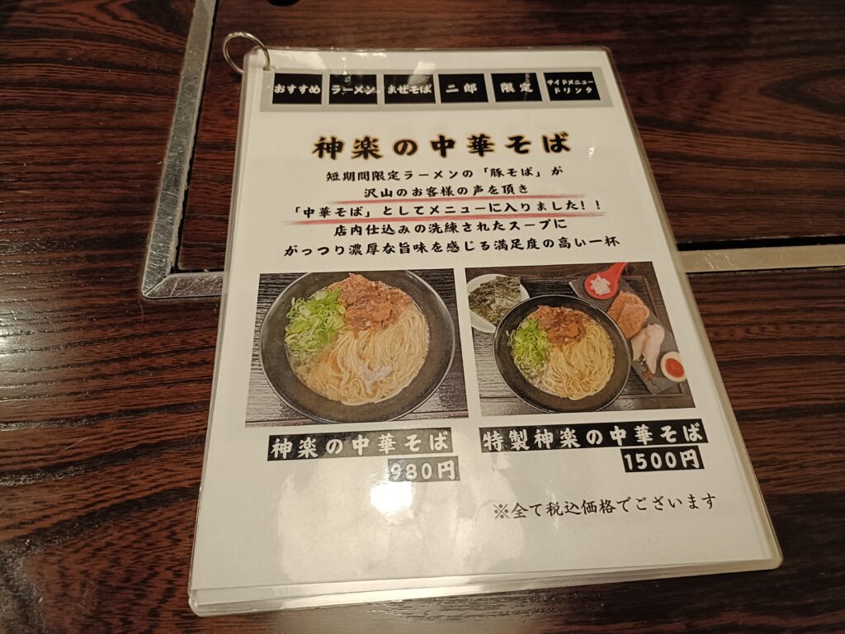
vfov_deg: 54.9
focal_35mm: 25
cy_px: 317
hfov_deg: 69.4
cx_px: 422
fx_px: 610
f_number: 1.7
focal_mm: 4.7
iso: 1000
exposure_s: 1/40
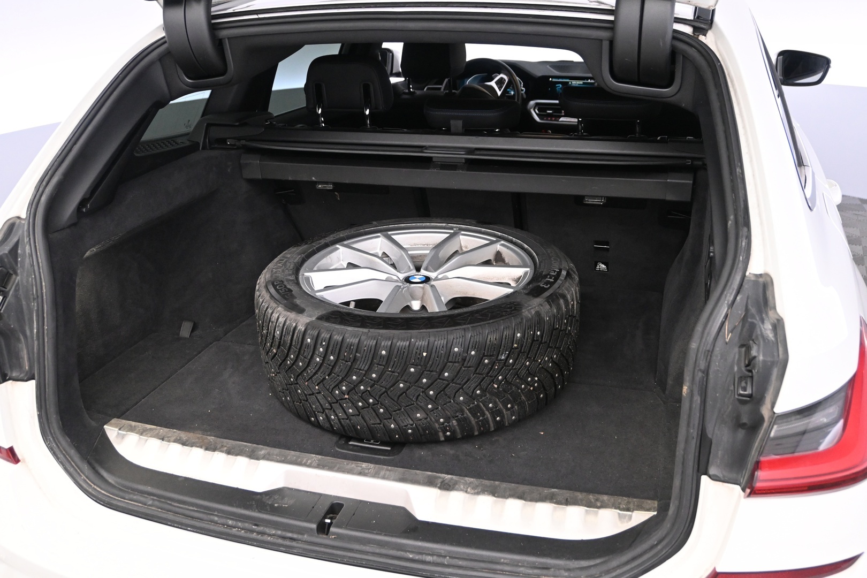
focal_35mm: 33
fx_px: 795
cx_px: 434
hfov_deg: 57.2
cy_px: 289
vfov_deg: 40.0
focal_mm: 22
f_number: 4
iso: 2500
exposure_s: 1/60
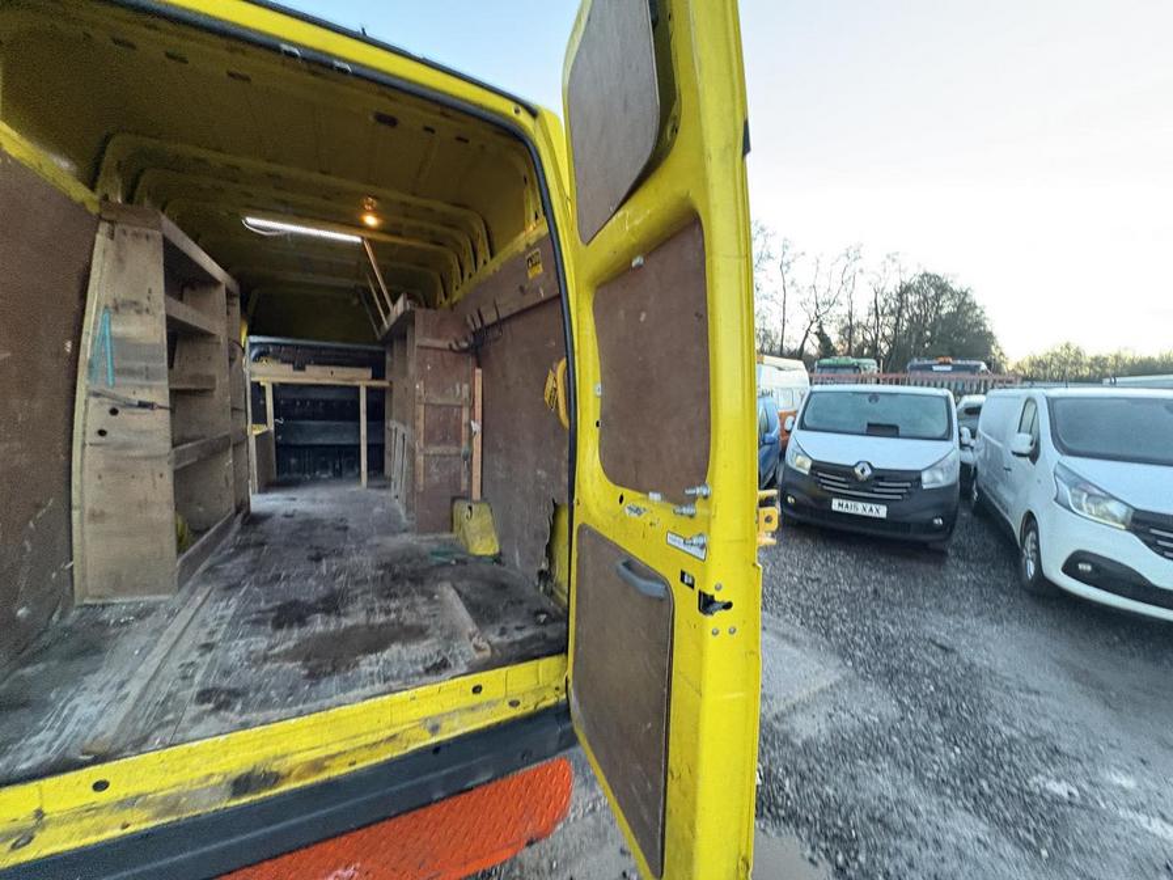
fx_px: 474
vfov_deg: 85.7
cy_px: 440
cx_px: 586
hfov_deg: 102.1
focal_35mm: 14
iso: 640
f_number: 2.2
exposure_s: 1/60
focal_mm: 2.22
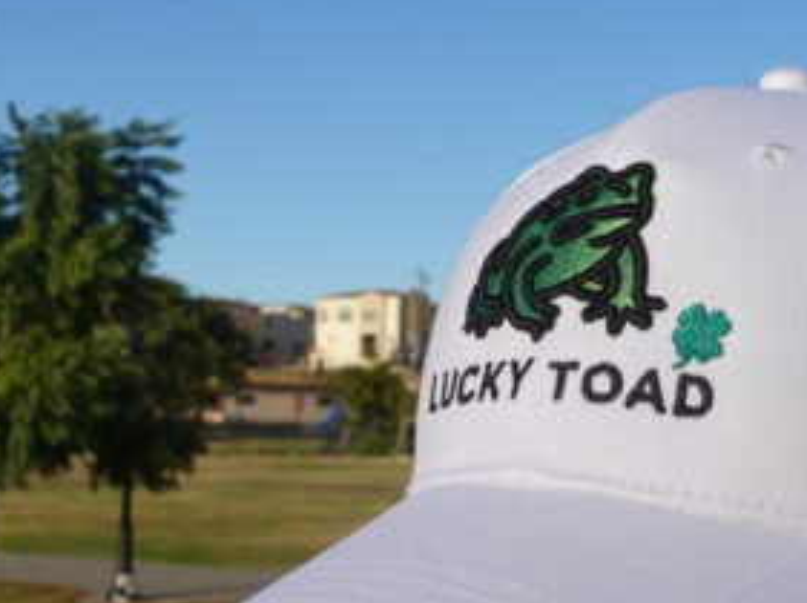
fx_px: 1723
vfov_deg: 19.8
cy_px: 336
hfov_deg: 25.6
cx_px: 706
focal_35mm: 74
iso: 125
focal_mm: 9.4
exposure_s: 1/80
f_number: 5
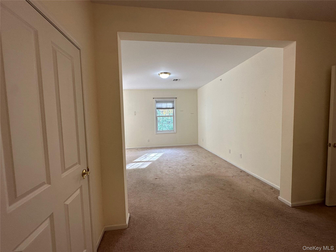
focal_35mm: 14
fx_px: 136
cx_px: 168
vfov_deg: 85.7
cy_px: 126
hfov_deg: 102.1
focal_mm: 2.22
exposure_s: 1/120
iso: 125
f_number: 2.2
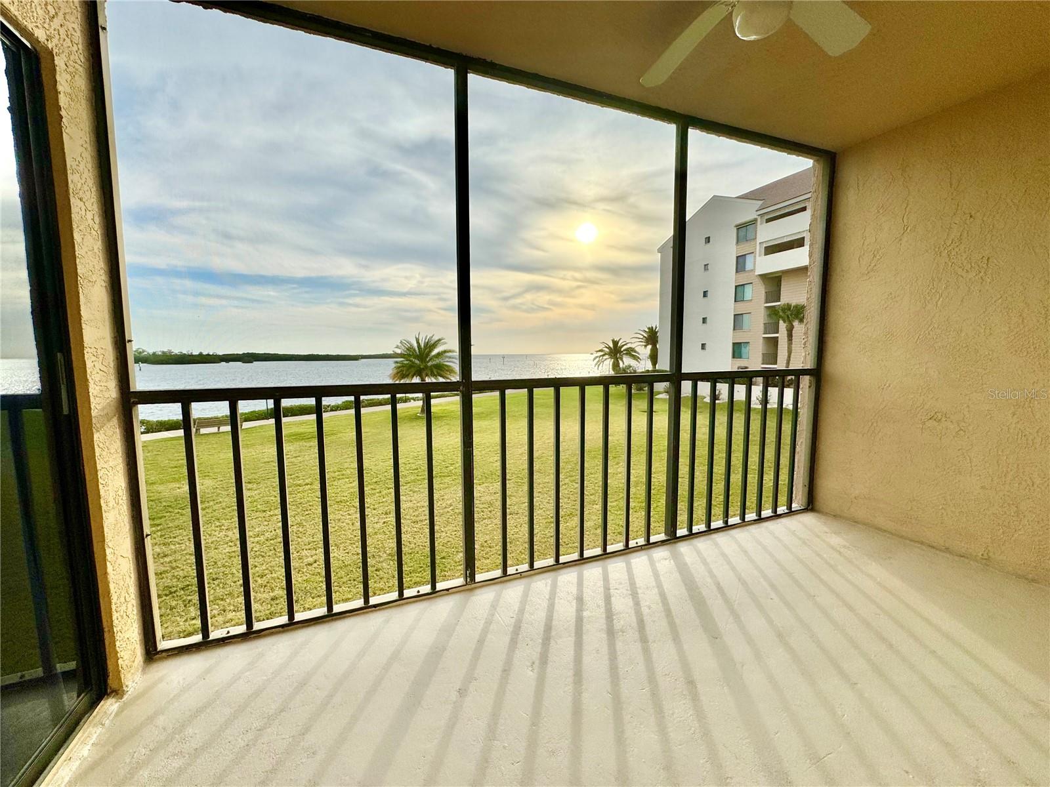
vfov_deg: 85.7
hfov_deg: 102.1
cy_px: 394
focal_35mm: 14
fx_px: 425
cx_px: 525
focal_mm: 2.22
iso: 50
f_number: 2.2
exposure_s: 1/1880
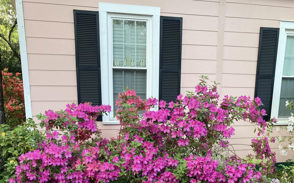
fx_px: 320
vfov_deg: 29.9
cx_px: 147
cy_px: 180
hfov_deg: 49.3
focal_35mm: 40
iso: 80
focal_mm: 3.99
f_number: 1.8
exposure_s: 1/74
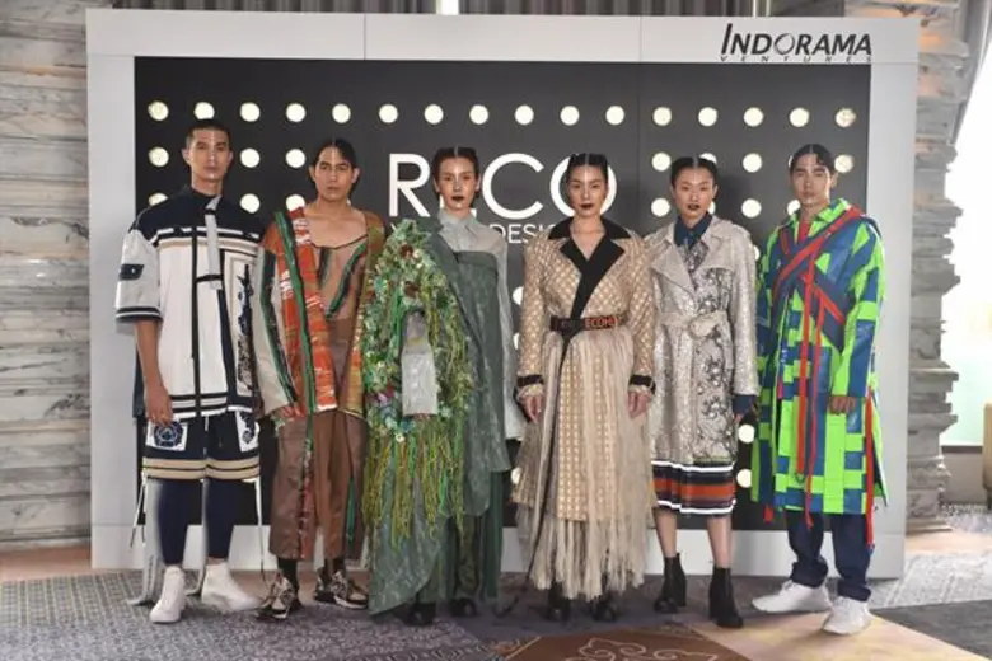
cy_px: 330
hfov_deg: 42.7
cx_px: 496
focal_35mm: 46
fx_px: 1267
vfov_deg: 29.2
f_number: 5
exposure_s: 1/125
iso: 800
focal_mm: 46
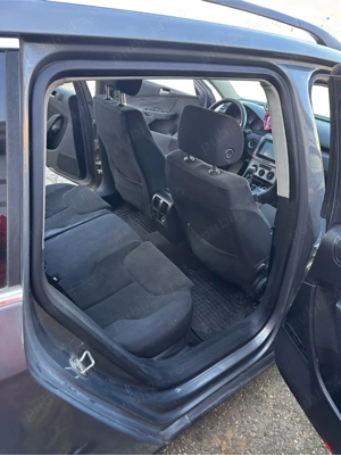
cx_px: 170
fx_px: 315
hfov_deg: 56.8
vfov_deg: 71.6
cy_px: 228
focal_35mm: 24
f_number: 1.78
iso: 160
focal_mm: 6.86
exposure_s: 1/121
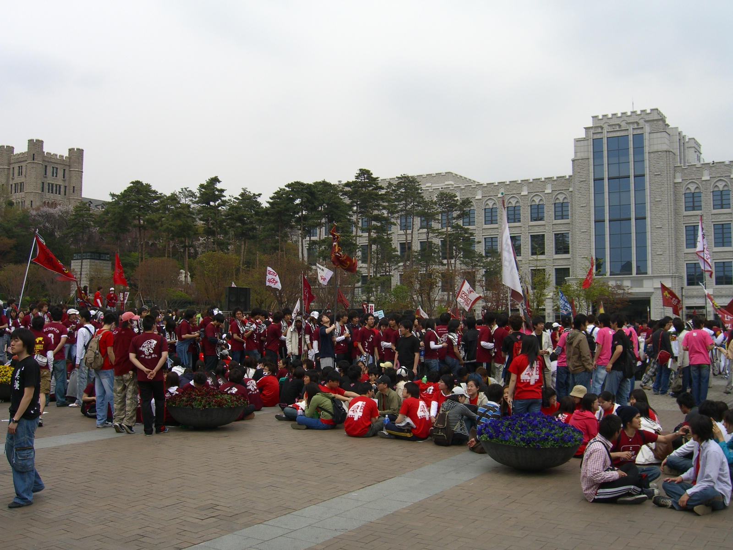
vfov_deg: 37.7
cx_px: 366
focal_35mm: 38
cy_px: 275
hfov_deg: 49.0
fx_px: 805
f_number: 8
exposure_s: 1/125
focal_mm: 7.9
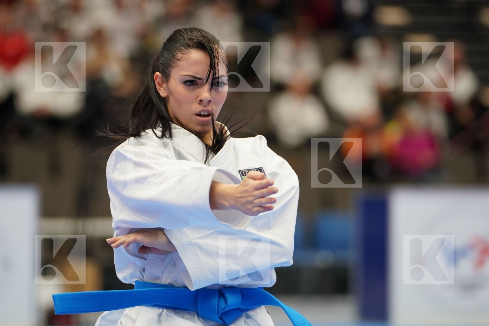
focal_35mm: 259
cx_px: 244
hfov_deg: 8.0
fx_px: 3518
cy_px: 163
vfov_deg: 5.3
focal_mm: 173
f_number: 2.8
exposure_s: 1/320
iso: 1000
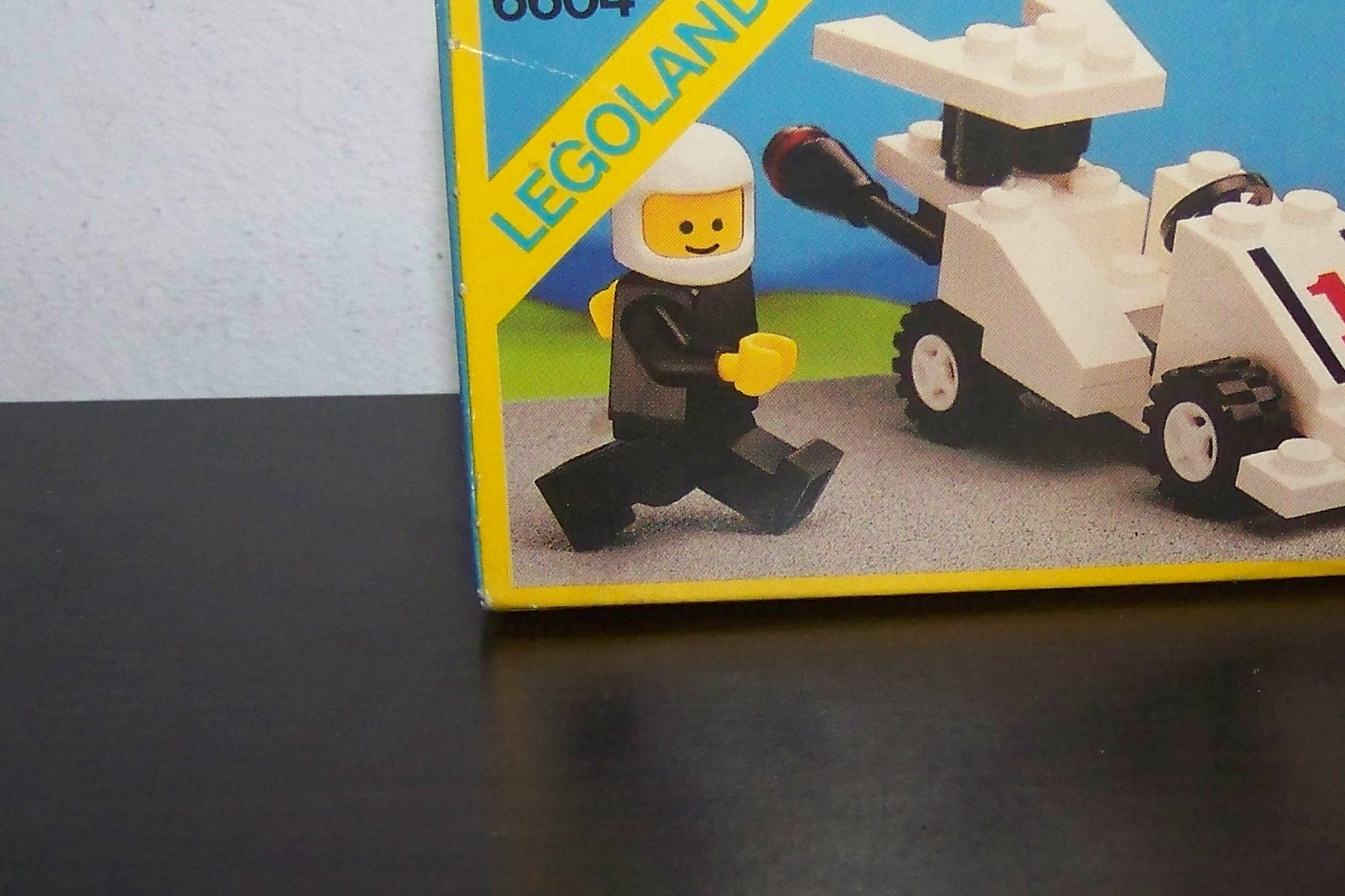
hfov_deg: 24.3
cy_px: 430
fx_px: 3063
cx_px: 1115
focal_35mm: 82
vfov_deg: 16.6
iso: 200
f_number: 2.8
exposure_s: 1/30
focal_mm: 6.3
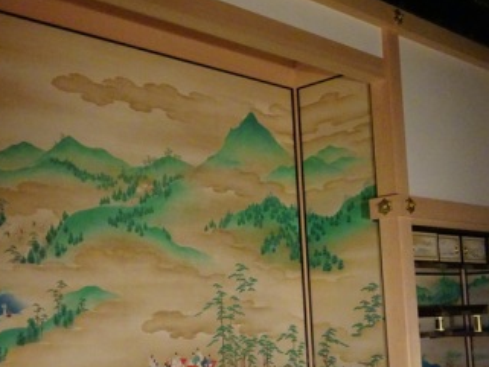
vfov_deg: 27.3
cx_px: 139
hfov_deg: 35.6
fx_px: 749
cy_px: 252
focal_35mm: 53
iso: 2000
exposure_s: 1/40
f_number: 4
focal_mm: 5.79
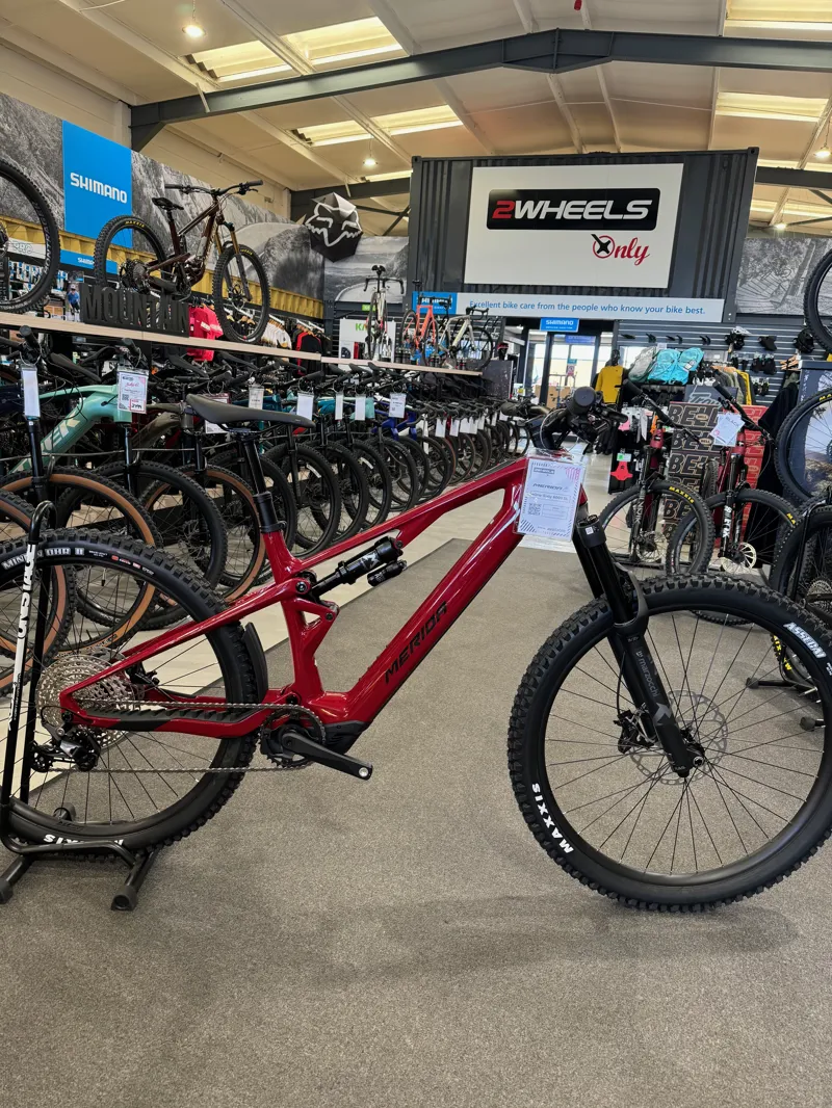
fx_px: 769
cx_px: 416
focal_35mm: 24
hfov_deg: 56.8
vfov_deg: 71.6
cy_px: 554
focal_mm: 6.76
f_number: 1.78
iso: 125
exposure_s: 1/50
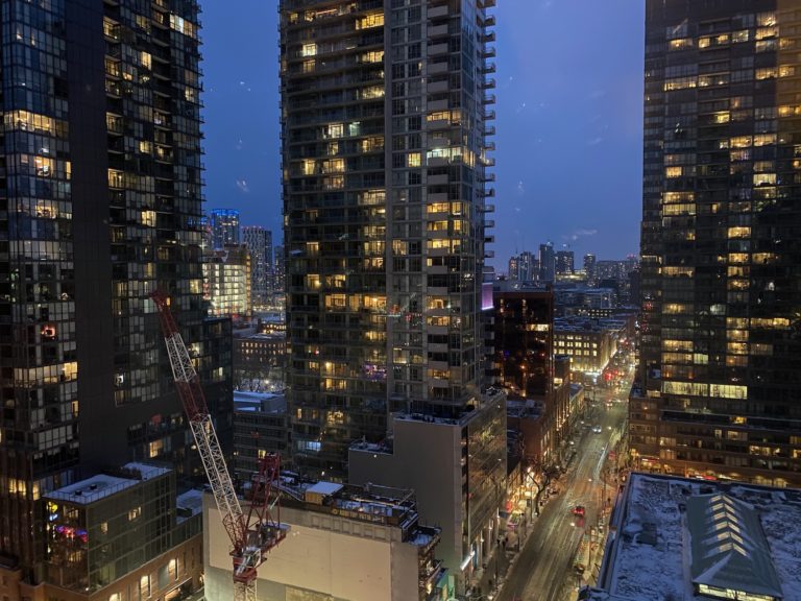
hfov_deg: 67.3
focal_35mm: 26
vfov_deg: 53.1
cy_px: 300
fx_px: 602
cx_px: 400
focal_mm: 4.25
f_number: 1.8
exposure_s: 1/10
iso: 500
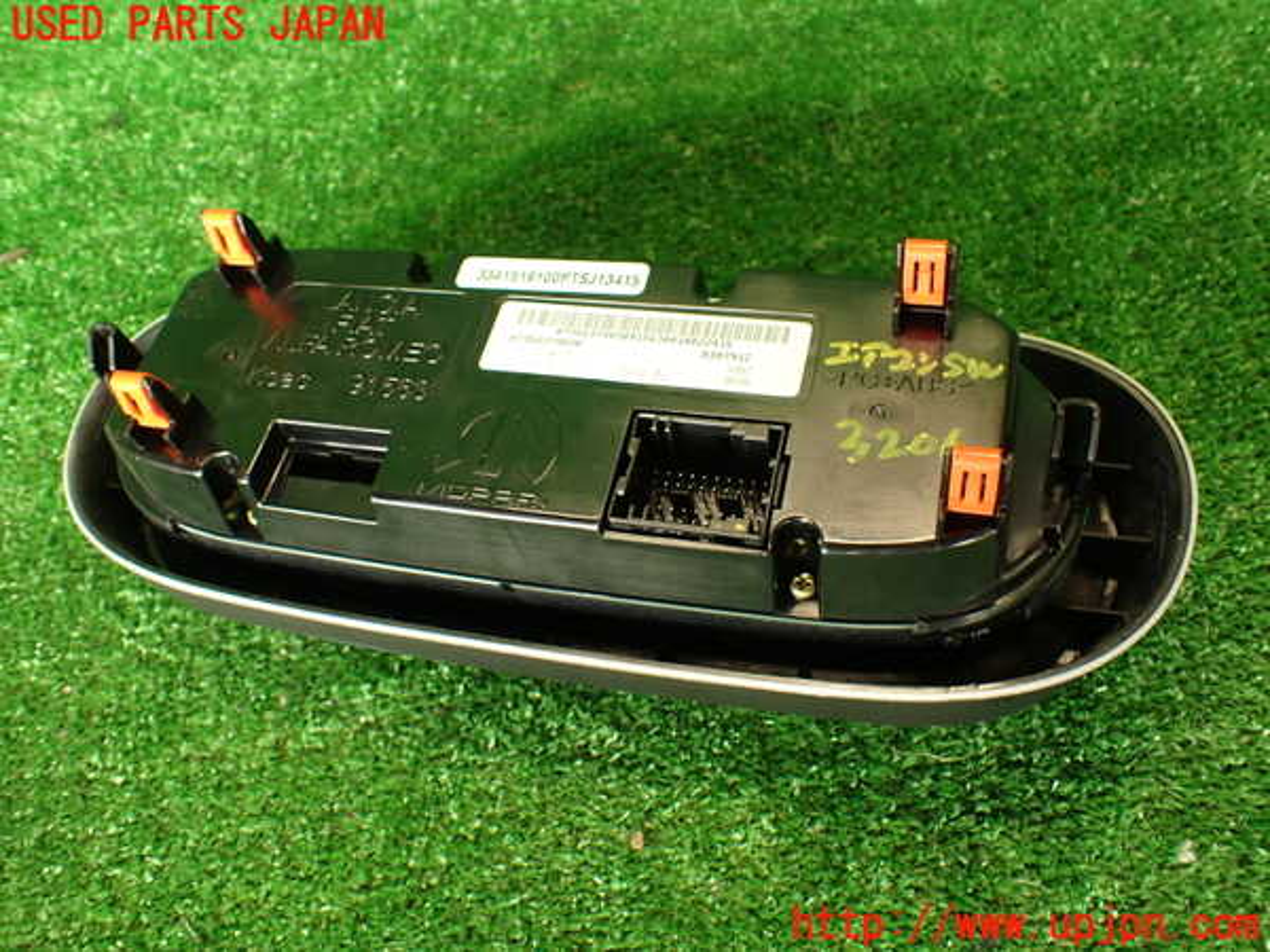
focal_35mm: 30
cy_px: 476
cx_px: 635
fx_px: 1101
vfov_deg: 46.8
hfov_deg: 60.0
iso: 200
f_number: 2.3
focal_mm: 5.4
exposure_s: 1/40
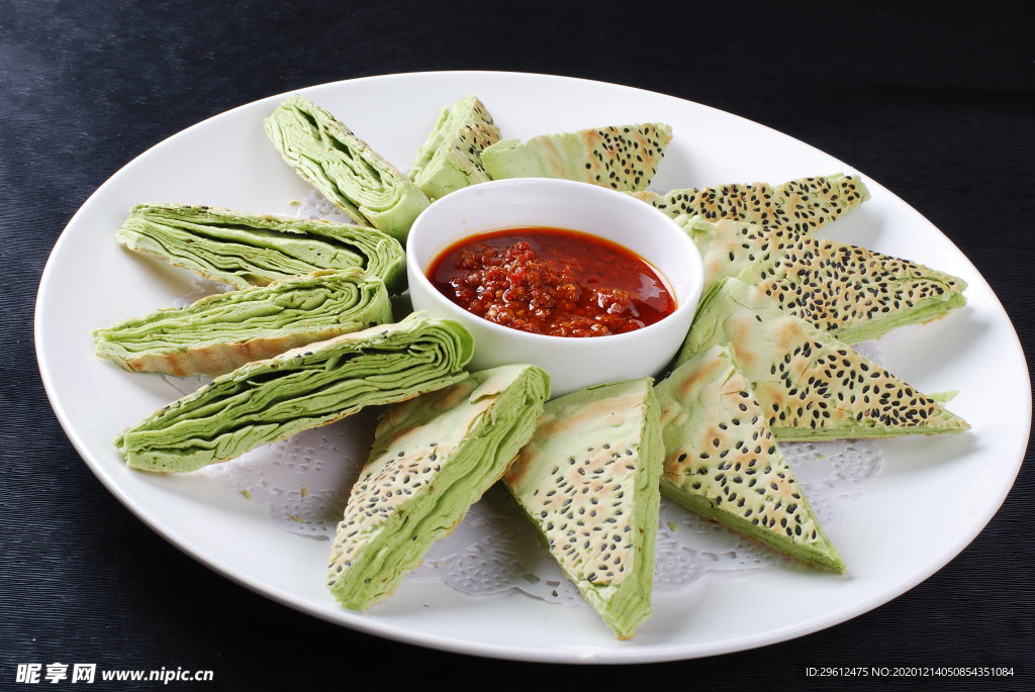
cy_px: 346
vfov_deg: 18.2
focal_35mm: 75
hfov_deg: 27.0
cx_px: 518
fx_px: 2158
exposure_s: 1/125
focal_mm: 50
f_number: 14
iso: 100
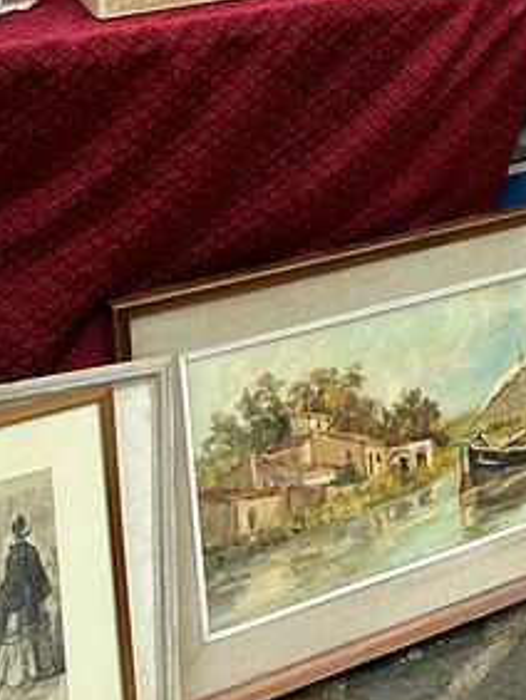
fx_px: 1376
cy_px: -228
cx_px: 618
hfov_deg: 20.4
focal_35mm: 68
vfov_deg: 24.6
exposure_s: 1/767
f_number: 1.78
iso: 80
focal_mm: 6.86
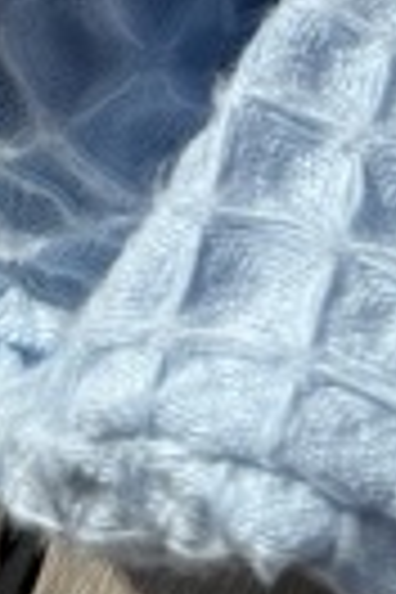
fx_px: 3201
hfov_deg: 7.0
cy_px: -1040
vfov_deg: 9.0
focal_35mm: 194
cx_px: 536
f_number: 1.78
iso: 125
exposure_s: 1/10309
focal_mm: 6.76
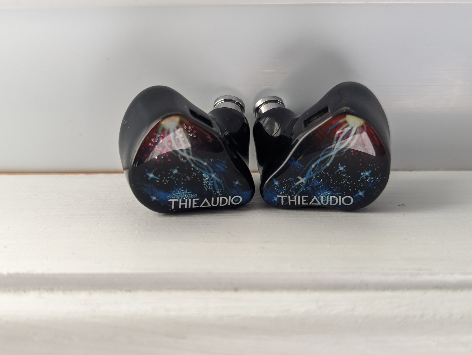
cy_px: 178
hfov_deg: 39.6
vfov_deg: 30.3
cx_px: 236
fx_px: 655
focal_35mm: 48
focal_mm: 6.81
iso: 56
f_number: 1.85
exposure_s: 1/129
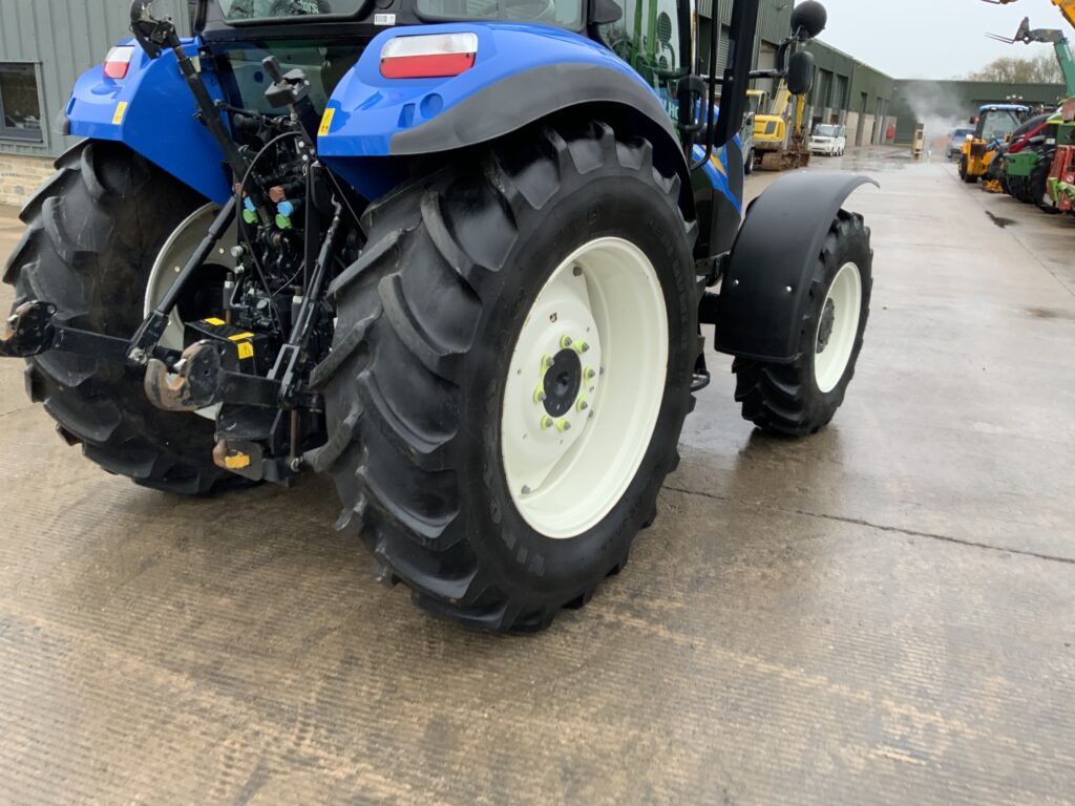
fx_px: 901
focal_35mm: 29
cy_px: 403
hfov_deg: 61.7
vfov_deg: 48.2
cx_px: 538
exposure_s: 1/108
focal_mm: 3
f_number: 1.8
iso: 64
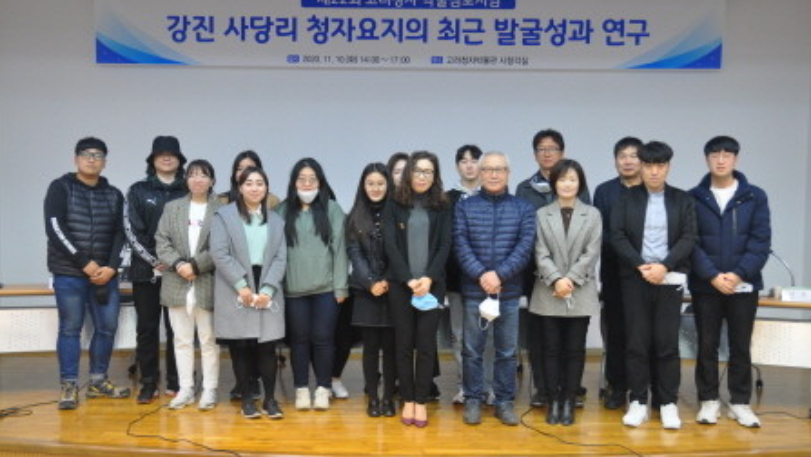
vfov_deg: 29.1
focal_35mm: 41
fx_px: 882
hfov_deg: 49.4
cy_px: 238
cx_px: 405
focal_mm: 26
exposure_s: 1/20
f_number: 4.5
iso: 400
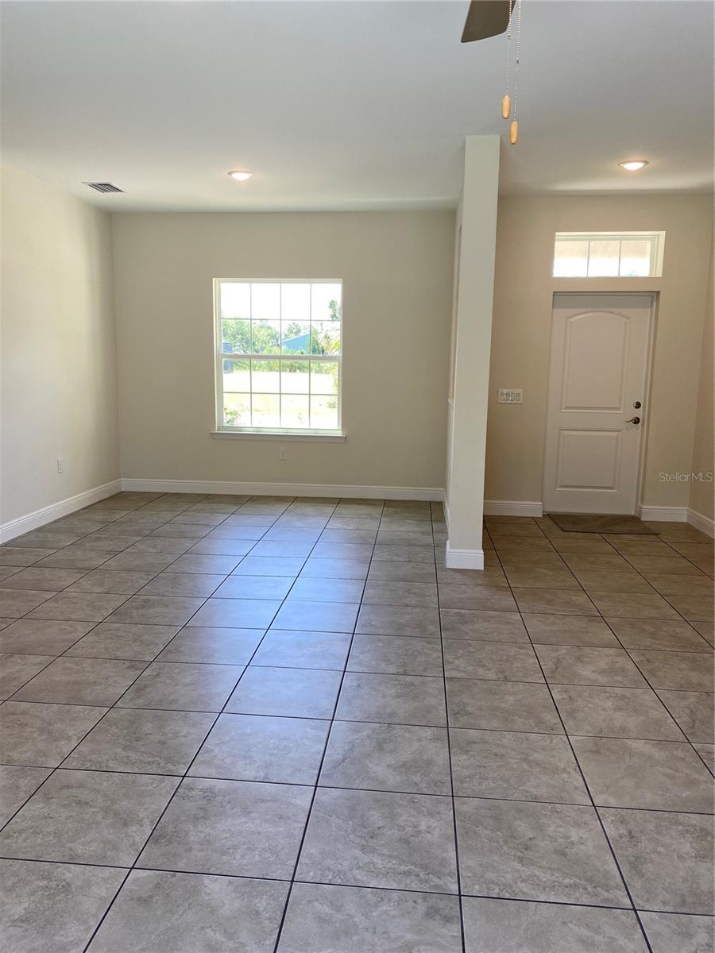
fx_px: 716
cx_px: 358
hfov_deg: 53.1
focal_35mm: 26
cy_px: 476
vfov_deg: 67.3
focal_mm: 4.25
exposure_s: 1/120
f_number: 1.8
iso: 40
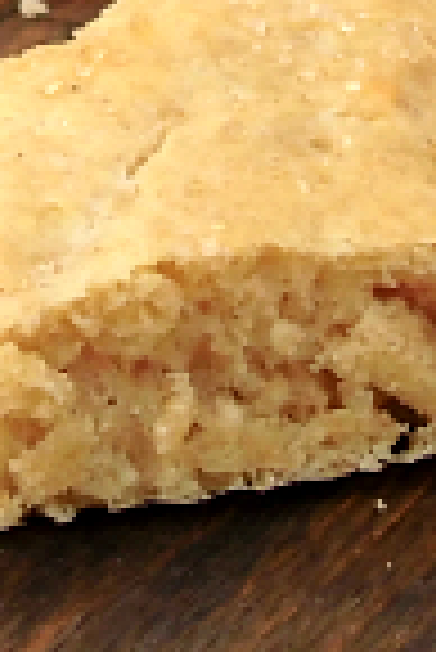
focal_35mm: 270
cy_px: -90
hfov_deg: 5.1
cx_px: 0
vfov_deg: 7.6
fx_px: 4893
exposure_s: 1/125
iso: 100
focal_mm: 8.3
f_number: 3.4
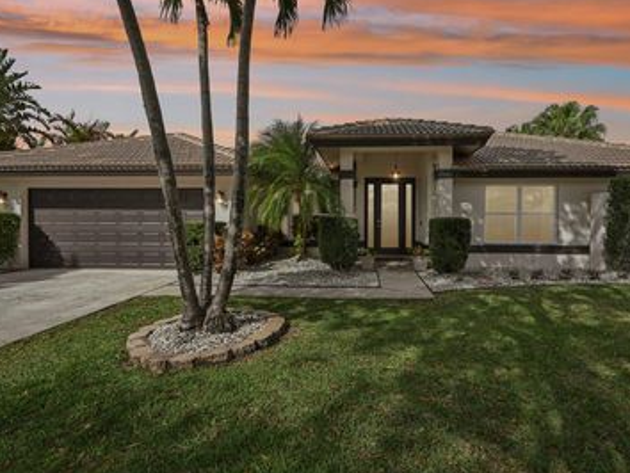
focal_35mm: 19
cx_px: 347
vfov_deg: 68.7
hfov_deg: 84.4
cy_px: 230
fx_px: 346
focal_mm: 14
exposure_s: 1/2500
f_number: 8
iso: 1600
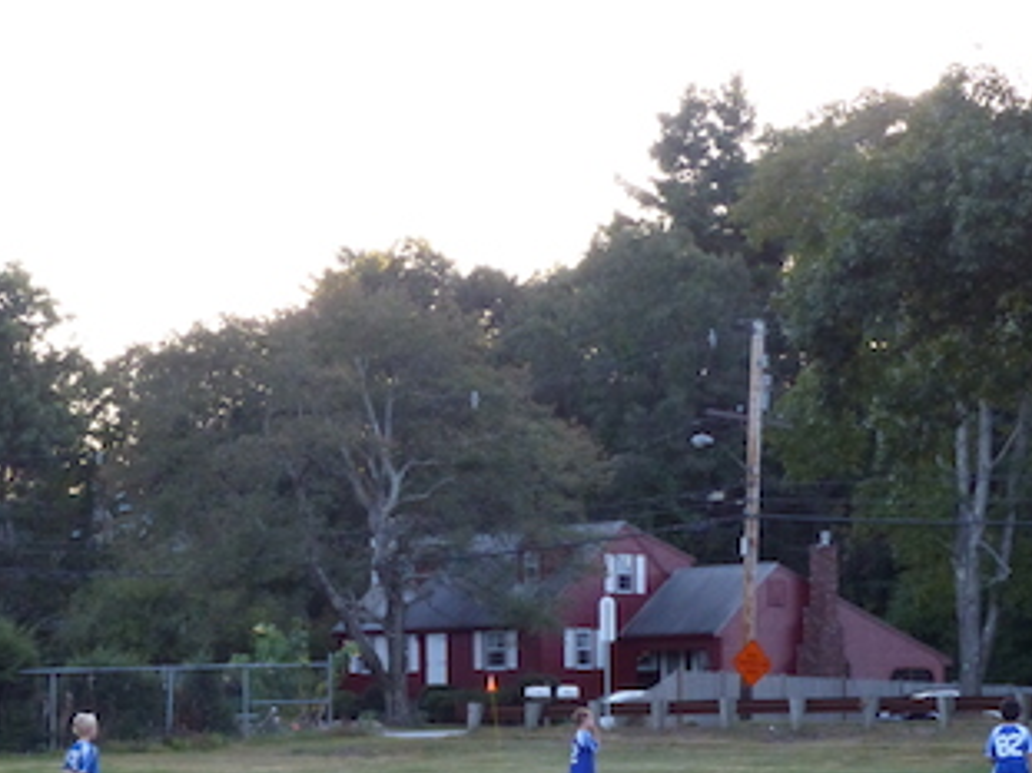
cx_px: 353
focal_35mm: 108
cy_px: 637
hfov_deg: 18.2
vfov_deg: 13.6
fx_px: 3219
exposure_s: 1/60
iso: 400
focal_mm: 11.4
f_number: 8
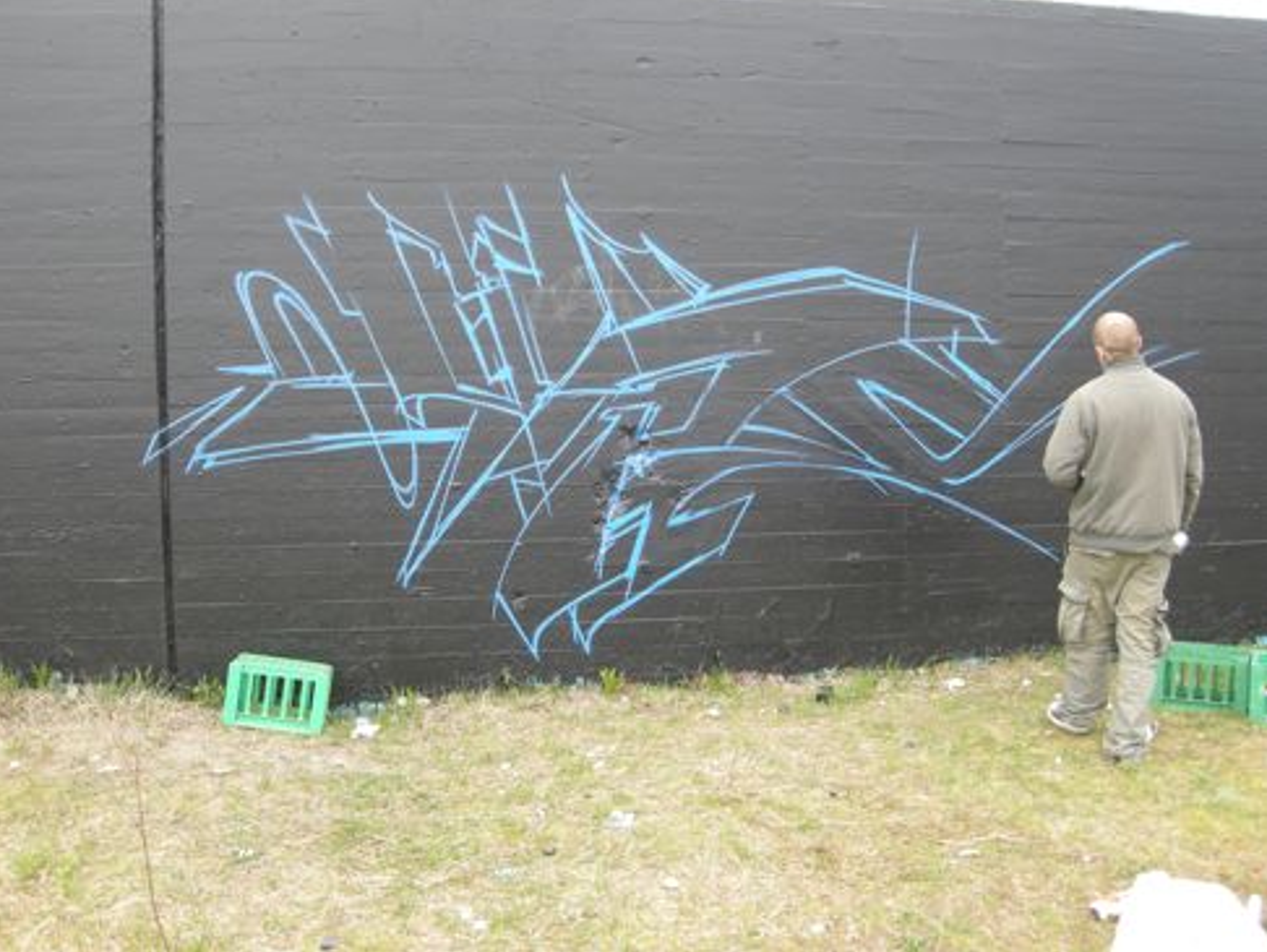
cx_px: 620
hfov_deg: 51.3
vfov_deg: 39.7
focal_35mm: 36
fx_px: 1318
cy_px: 466
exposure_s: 1/61.1
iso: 64
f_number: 3.4
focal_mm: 7.5
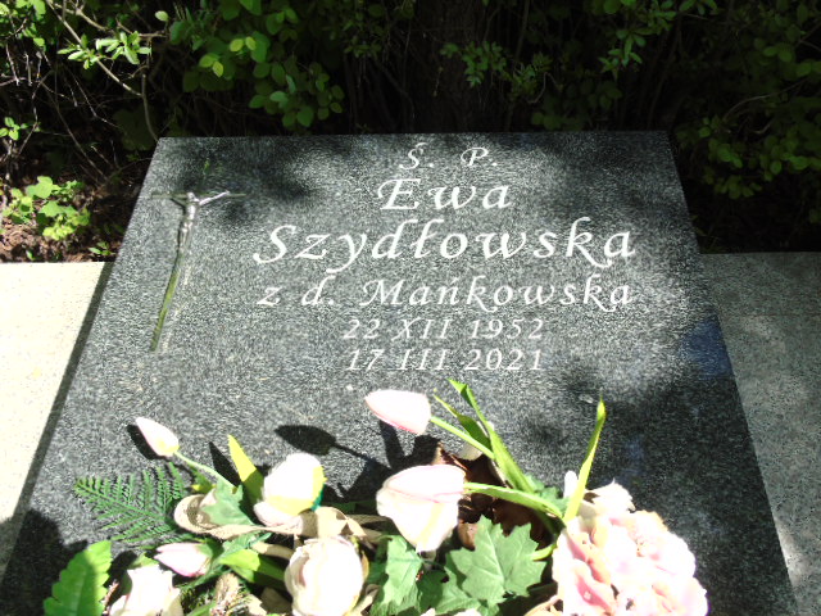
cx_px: 410
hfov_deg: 61.7
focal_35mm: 29
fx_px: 688
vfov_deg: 48.2
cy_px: 308
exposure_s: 1/400
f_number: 3.6
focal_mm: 5.2
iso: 80
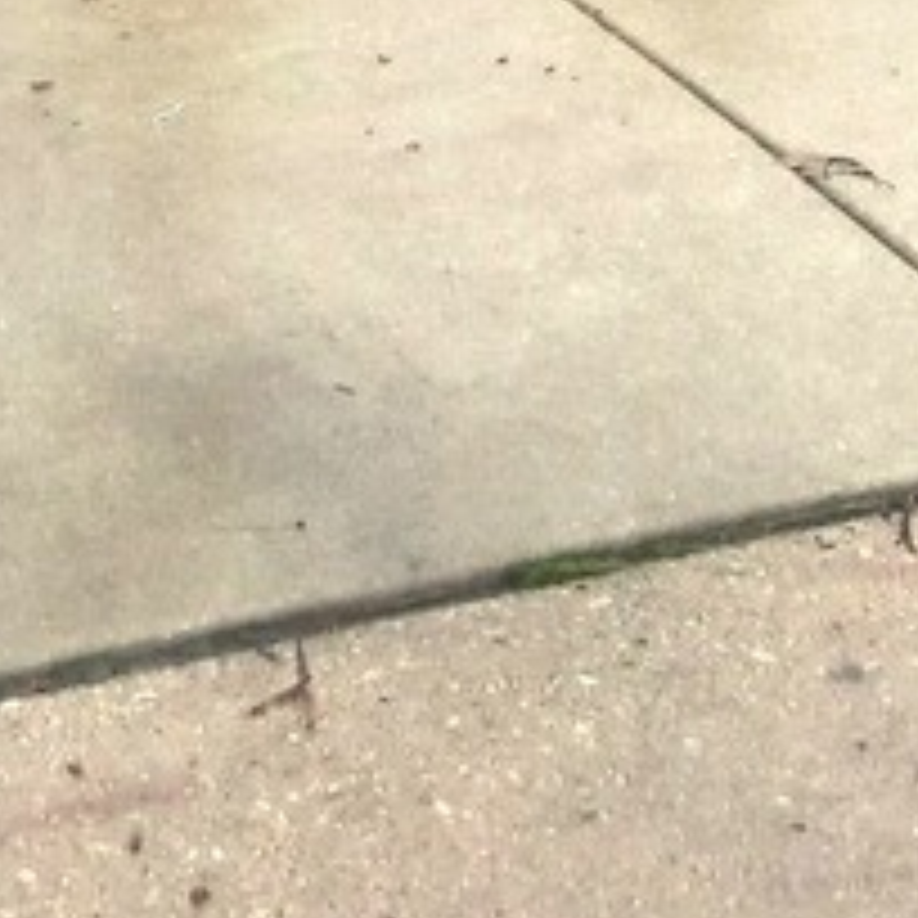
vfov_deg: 12.6
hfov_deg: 14.9
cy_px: -1044
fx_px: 3510
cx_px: 423
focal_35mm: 117
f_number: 2
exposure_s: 1/351
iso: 32
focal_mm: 4.6
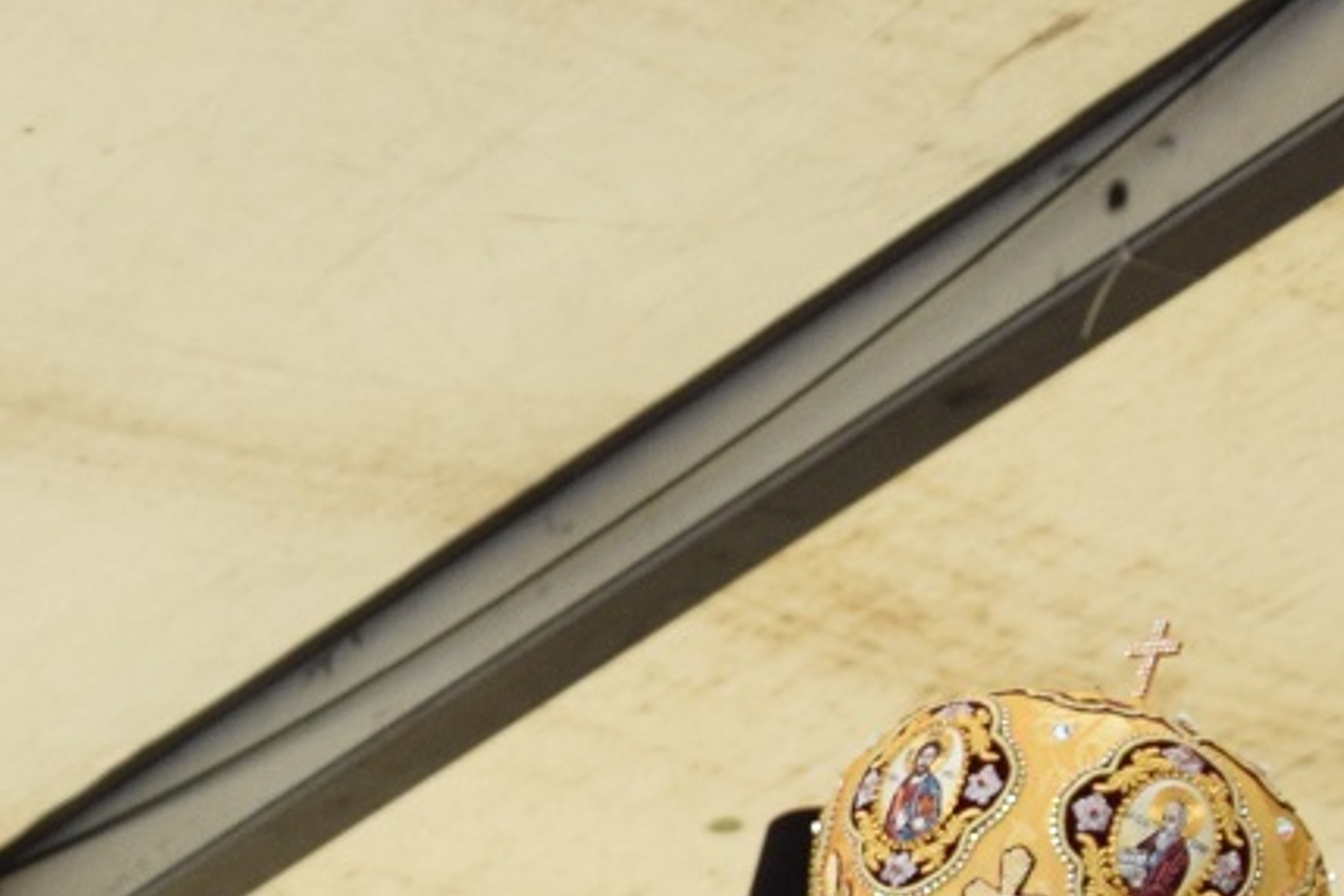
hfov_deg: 9.7
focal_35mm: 210
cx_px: -229
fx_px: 7839
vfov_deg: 6.3
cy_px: 1950
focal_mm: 30
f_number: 4.5
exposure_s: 1/80
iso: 640
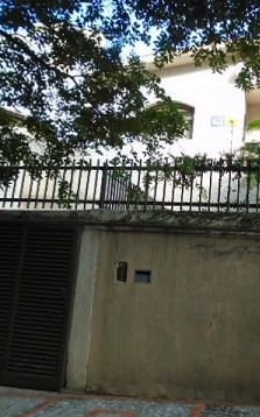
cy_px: 208
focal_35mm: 37
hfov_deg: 33.2
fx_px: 420
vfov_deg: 52.8
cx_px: 213
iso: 100
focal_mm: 4.6
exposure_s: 1/125
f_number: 3.2
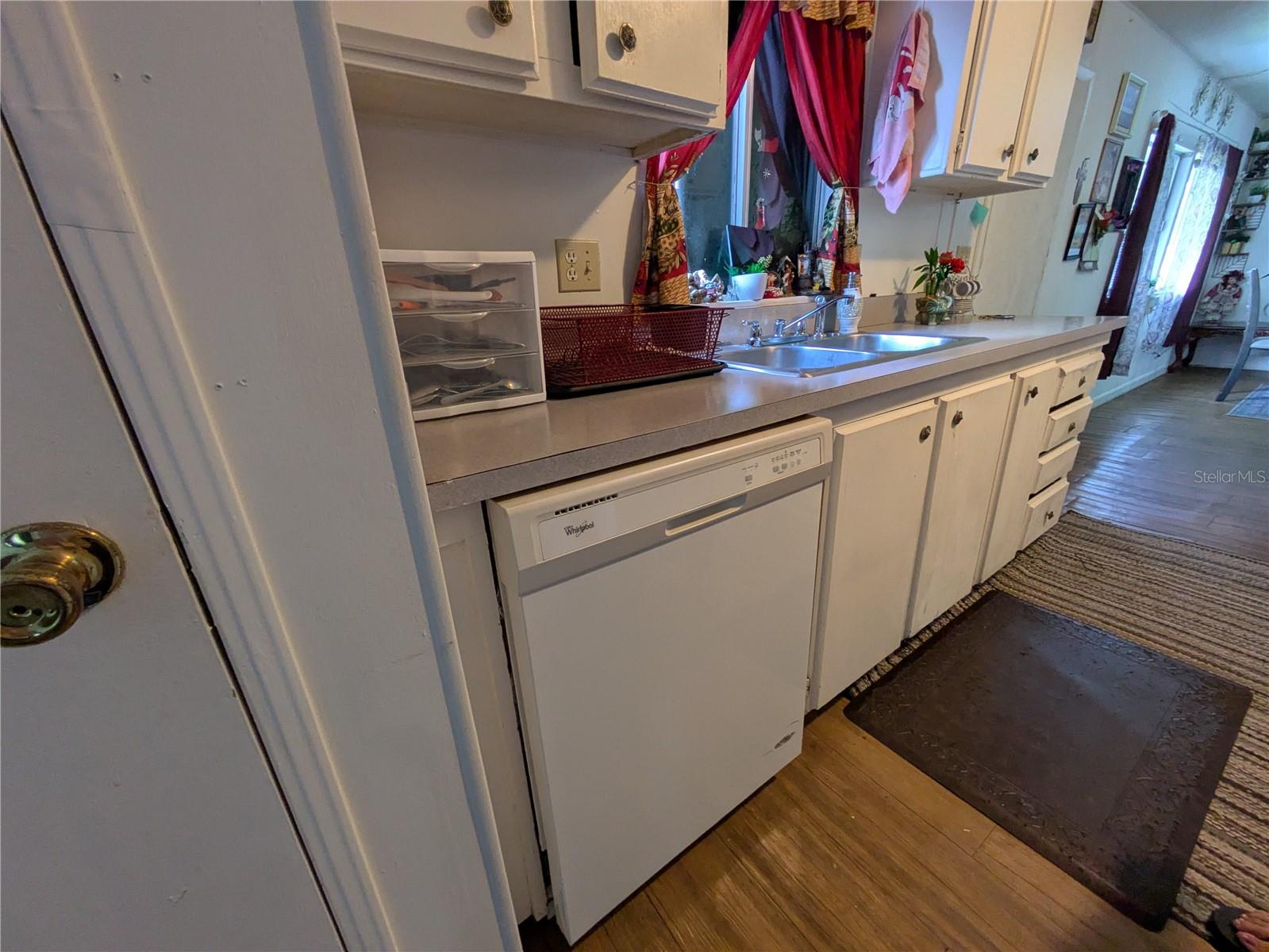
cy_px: 476
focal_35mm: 14
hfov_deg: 102.1
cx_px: 634
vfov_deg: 85.7
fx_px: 513
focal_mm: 1.83
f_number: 2.2
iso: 272
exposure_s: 1/40
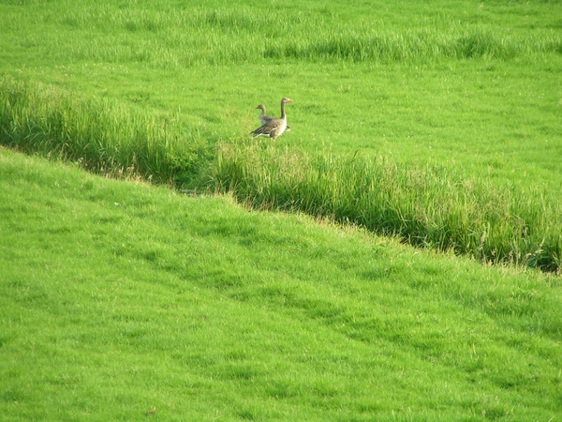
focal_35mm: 368
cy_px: 211
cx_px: 281
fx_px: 5975
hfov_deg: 5.4
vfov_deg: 4.0
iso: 80
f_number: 3.5
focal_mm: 56.3
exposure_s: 1/400
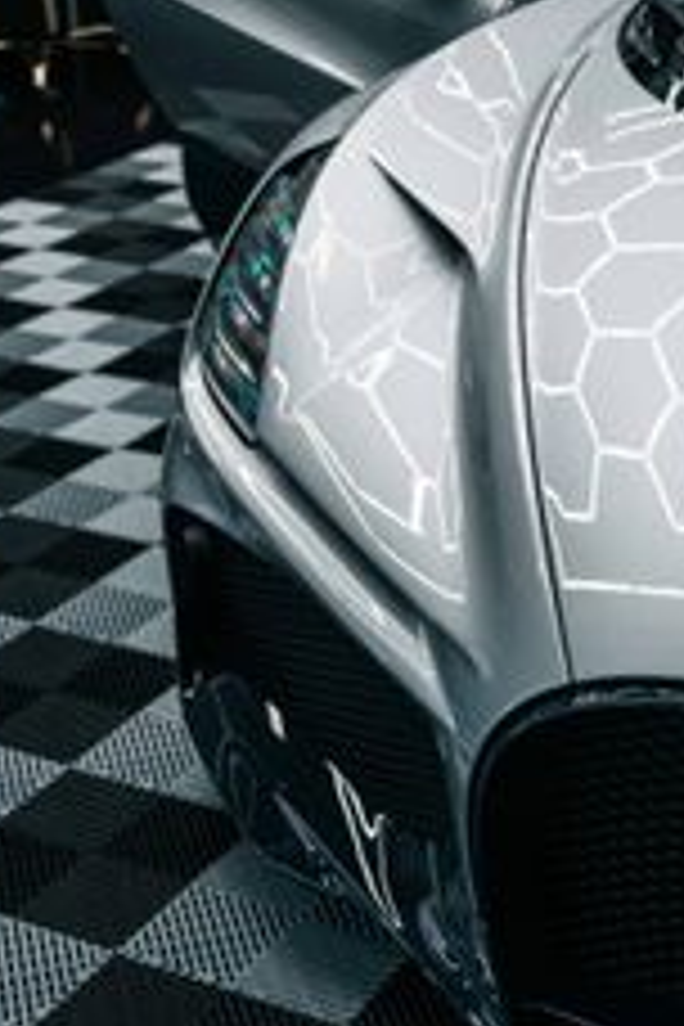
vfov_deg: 28.0
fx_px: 2052
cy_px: 587
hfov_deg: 18.9
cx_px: 472
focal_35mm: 72
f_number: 5
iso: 800
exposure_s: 1/160
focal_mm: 41
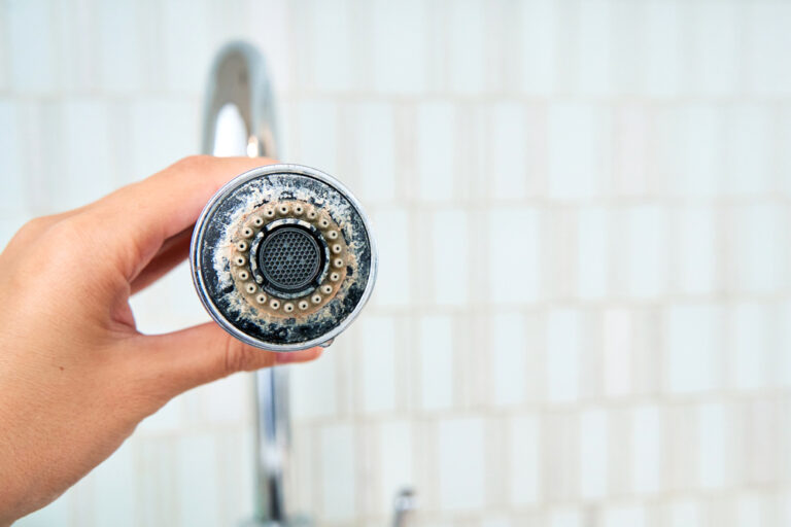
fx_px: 835
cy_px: 264
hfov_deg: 50.7
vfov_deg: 35.1
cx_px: 396
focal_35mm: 38
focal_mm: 38
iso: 2000
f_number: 6.3
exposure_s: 1/60
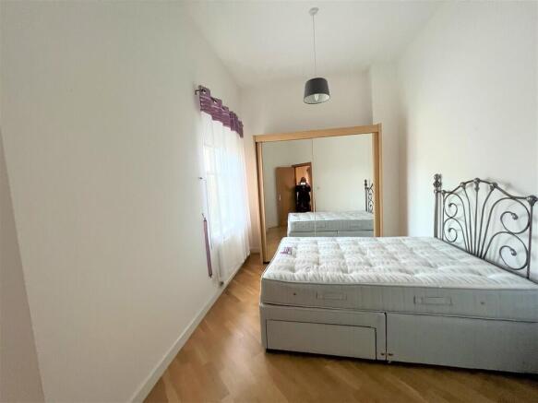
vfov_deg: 89.9
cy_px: 202
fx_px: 202
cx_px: 269
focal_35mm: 13
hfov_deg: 106.2
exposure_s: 1/100
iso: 250
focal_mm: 1.57
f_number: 1.8
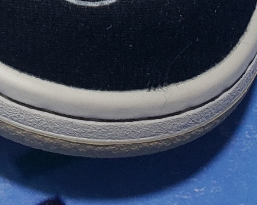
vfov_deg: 9.4
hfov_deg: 12.7
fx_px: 1103
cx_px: -112
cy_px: -300
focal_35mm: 145
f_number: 1.5
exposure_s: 1/50
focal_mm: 4.3
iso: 100
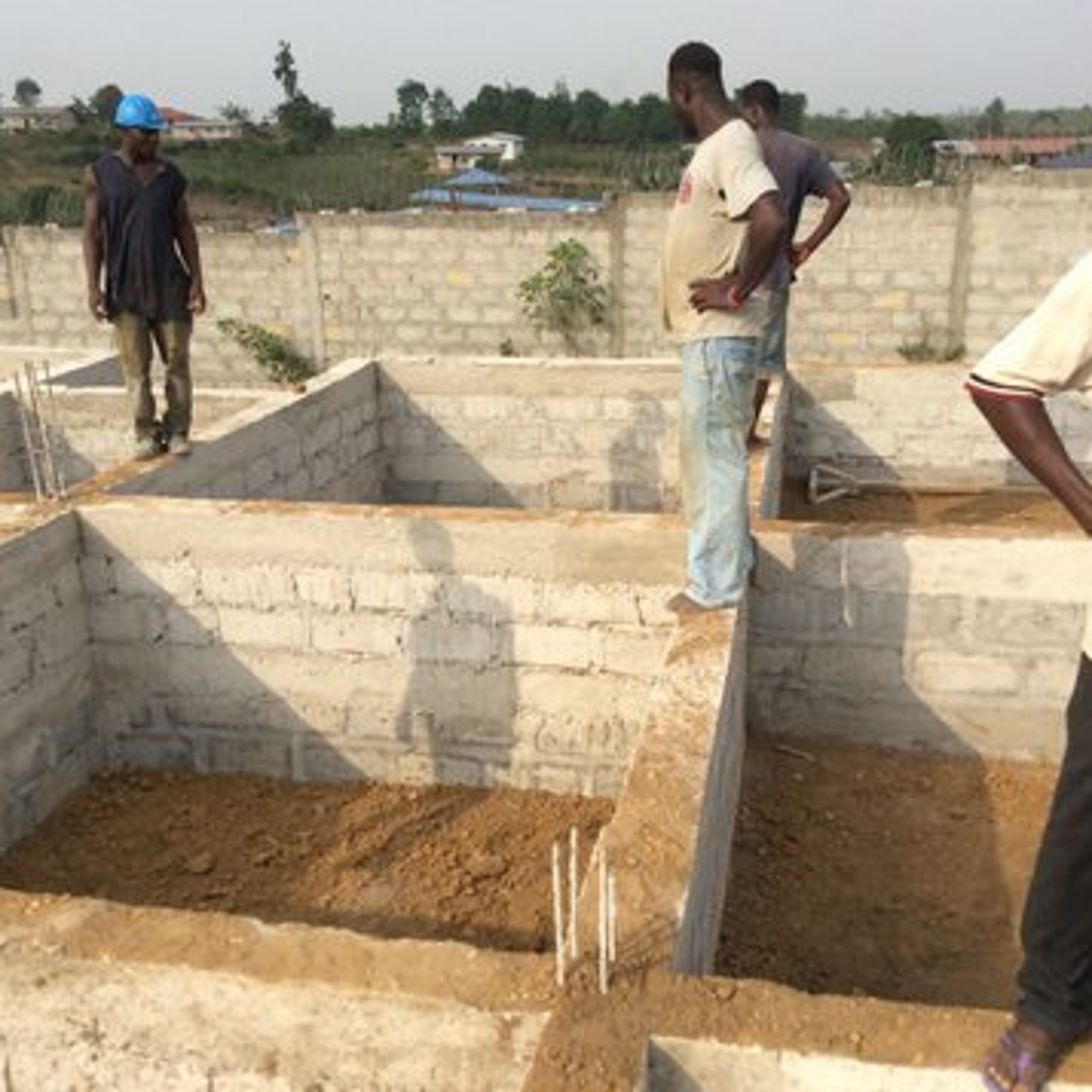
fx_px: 1356
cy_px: 529
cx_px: 546
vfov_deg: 43.9
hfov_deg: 43.9
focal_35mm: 38
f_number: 2.4
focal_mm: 3.3
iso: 32
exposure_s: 1/817
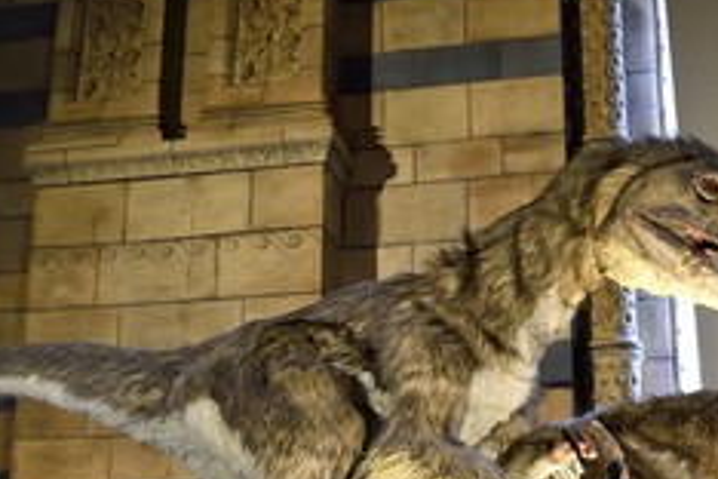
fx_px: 1037
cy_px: 384
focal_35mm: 52
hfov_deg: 38.0
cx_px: 442
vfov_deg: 25.5
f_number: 5
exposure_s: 1/40
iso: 1600
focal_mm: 29
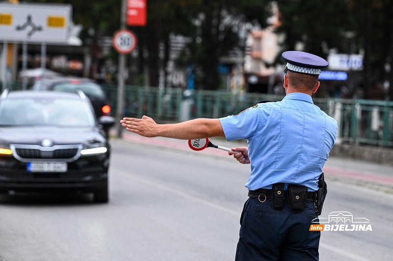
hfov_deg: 13.3
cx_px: 196
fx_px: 1691
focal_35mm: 155
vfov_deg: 8.8
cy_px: 130
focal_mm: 155
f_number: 4.5
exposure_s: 1/500
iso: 800
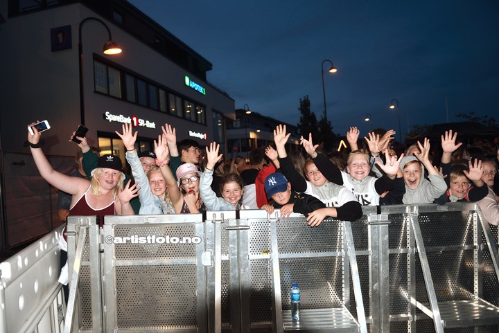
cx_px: 250
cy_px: 166
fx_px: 333
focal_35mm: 24
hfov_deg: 73.7
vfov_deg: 53.2
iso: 100
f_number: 2.8
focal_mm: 24
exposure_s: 1/60
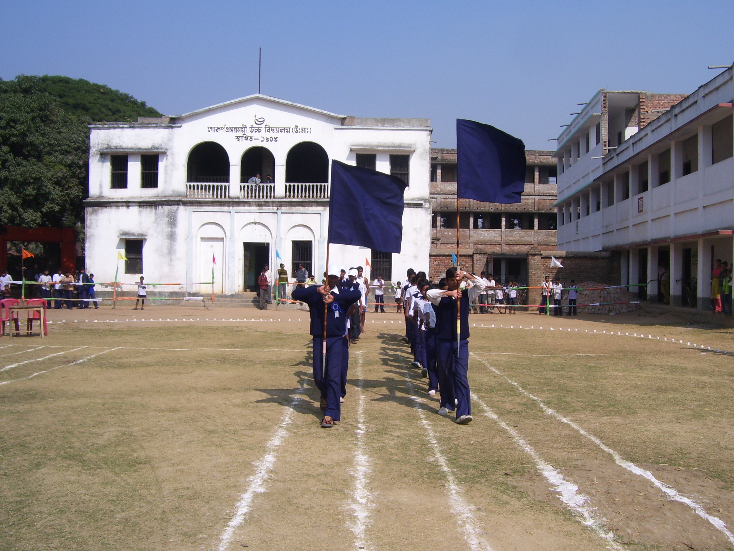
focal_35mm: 37
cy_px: 276
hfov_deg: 50.1
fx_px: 785
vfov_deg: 38.7
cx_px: 367
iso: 80
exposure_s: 1/750
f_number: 4.8
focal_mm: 6
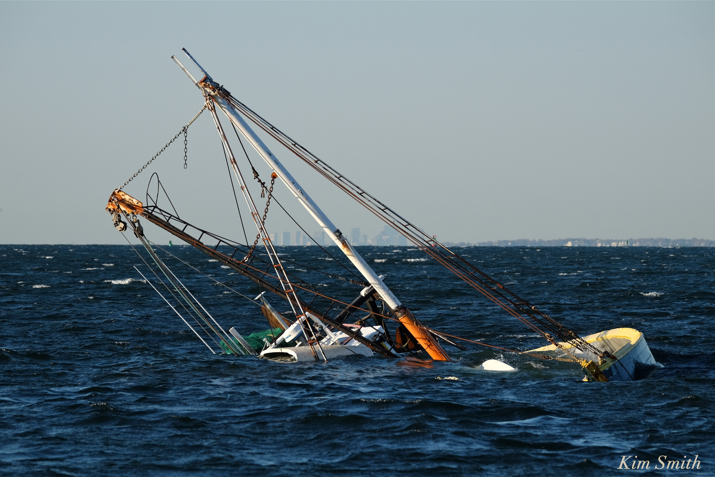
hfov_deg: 6.7
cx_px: 358
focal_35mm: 306
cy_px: 238
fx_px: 6077
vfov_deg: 4.5
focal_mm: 203.7
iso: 400
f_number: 8
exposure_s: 1/680
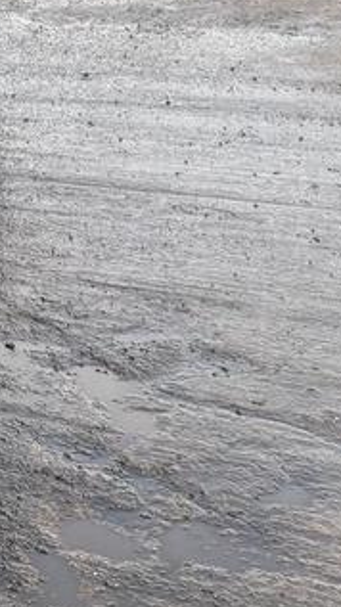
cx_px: -460
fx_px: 1288
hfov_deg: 12.2
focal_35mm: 80
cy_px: 34
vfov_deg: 25.5
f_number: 1.6
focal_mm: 5.96
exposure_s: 1/122
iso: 64
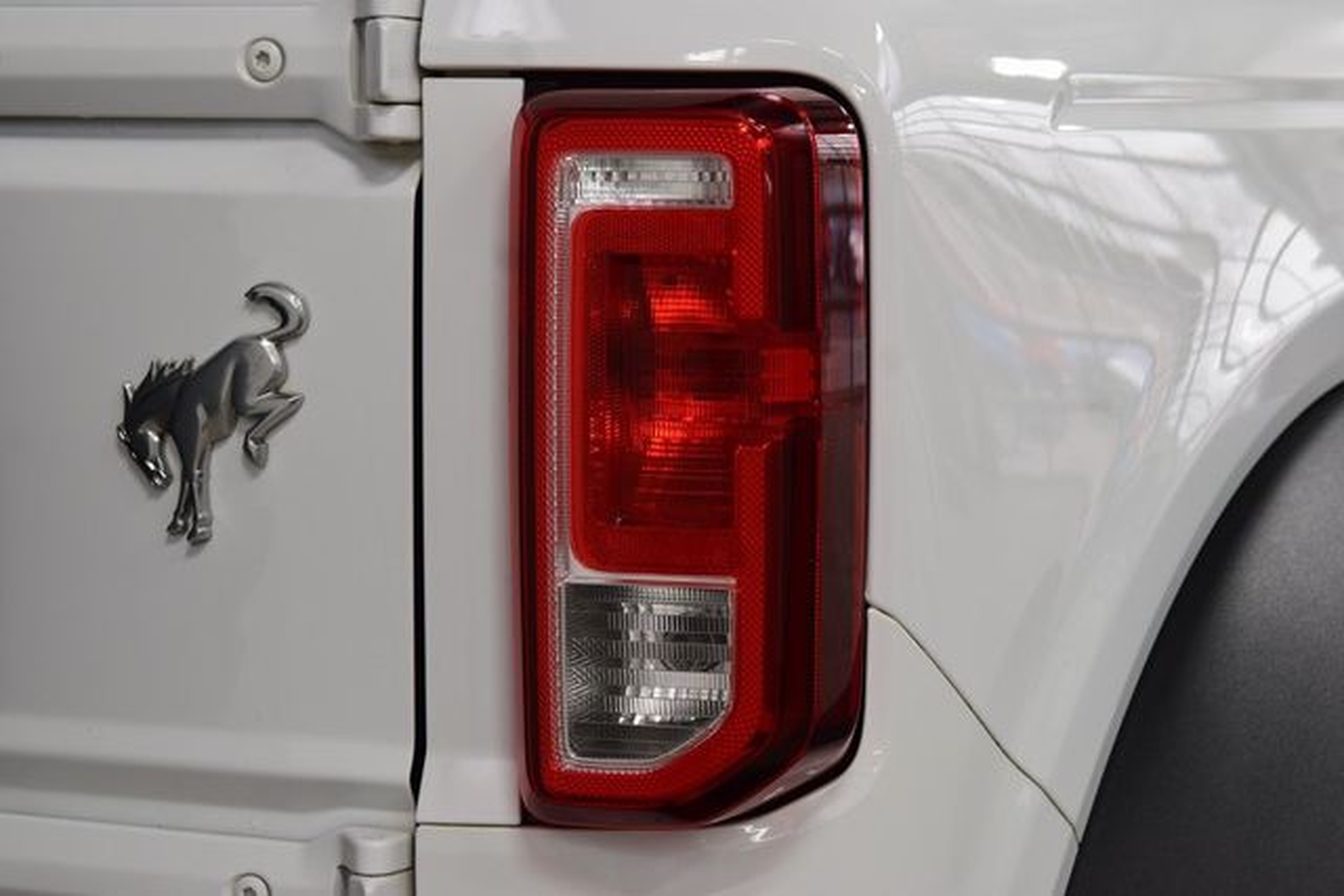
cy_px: 448
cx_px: 672
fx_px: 3361
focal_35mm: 90
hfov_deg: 22.6
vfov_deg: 15.2
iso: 800
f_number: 7.1
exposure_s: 1/30
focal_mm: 60
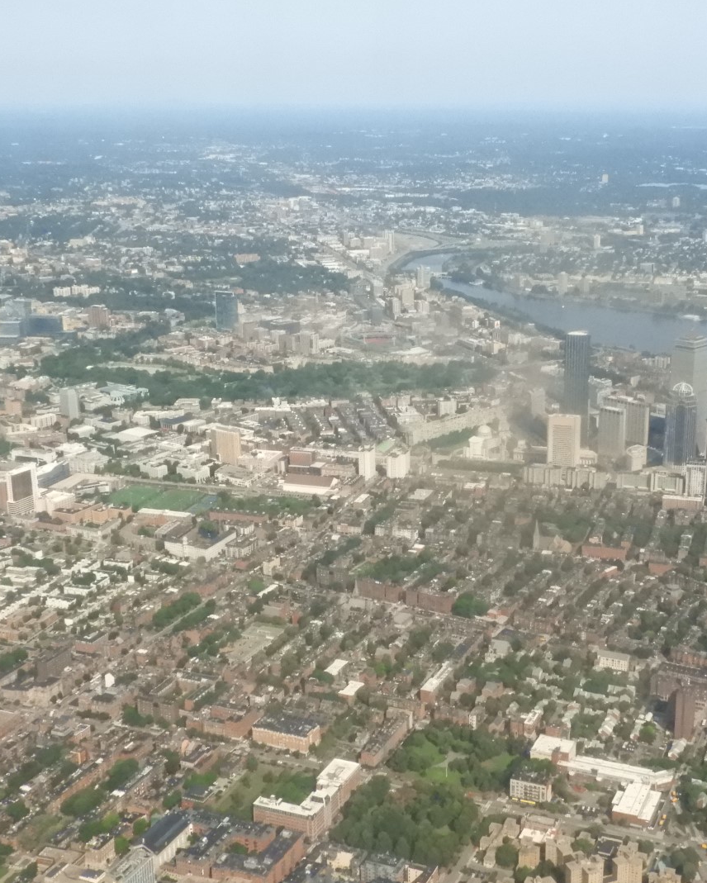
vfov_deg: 40.3
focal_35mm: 46
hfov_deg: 32.6
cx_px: 455
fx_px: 1202
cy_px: 442
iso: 1600
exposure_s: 1/2000
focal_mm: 6.3
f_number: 6.7
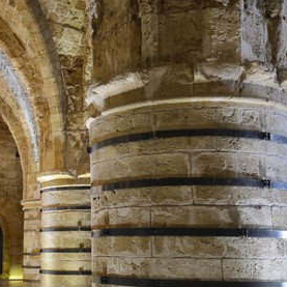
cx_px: 71
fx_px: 582
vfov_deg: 27.7
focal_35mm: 62
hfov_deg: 27.3
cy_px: 144
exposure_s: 3
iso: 200
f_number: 11
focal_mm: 48
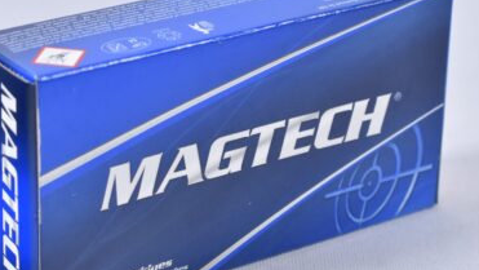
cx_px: 225
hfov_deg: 15.4
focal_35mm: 140
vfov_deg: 8.7
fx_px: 1777
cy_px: 140
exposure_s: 1/50
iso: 640
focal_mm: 55
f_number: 5.6
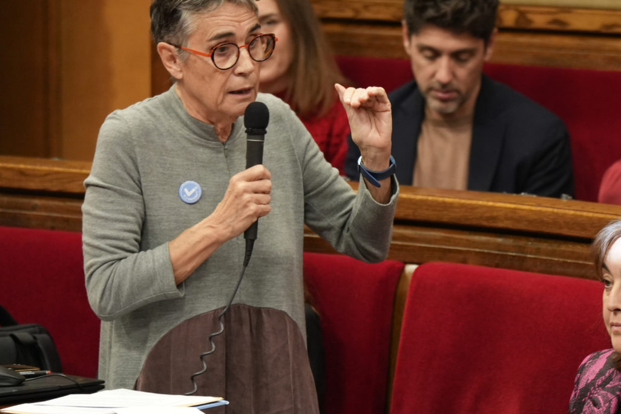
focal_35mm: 234
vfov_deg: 5.9
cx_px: 285
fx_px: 4036
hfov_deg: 8.8
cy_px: 176
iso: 2500
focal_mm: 200
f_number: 4
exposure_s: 1/125
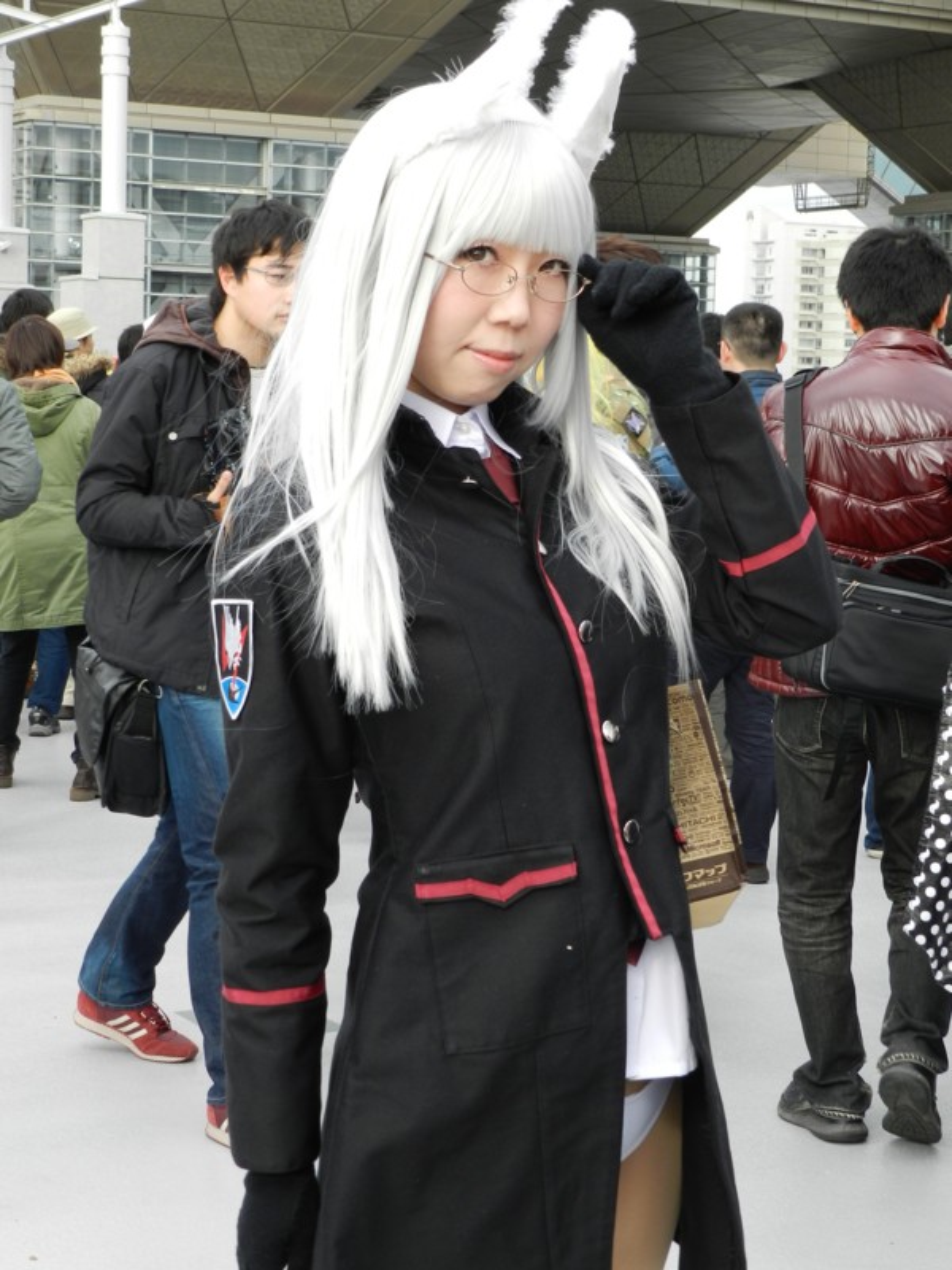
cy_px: 635
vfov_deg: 28.6
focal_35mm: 68
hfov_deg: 21.6
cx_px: 476
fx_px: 2493
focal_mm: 12.1
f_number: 4.7
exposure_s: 1/200
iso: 160
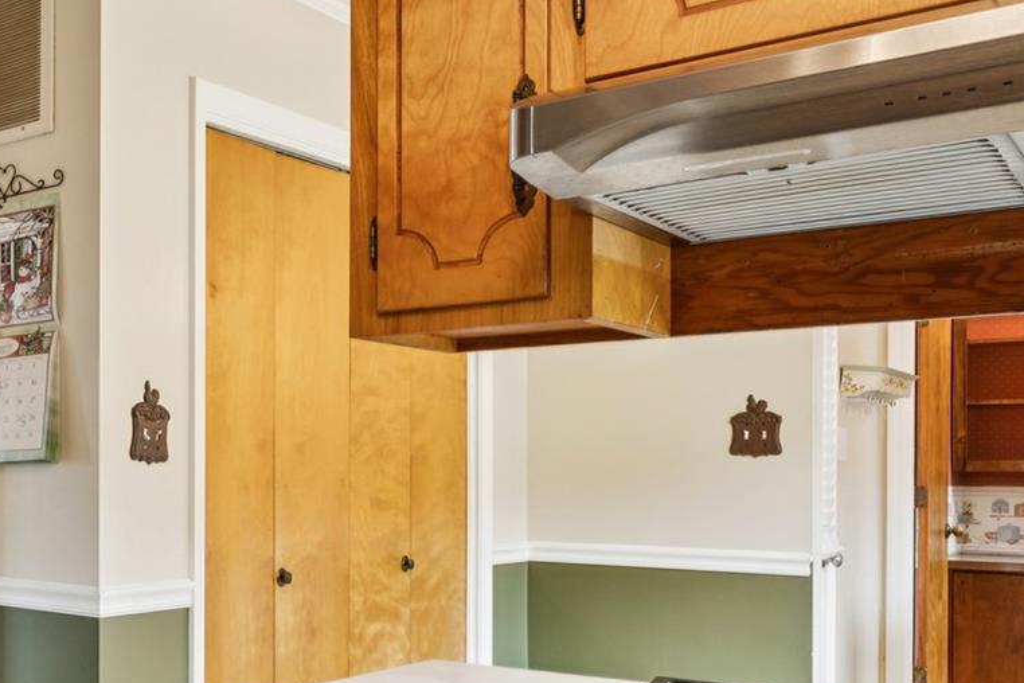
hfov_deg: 37.8
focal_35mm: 44
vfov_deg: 30.2
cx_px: -83
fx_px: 1246
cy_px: 498
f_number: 11
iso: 100
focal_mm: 16.3
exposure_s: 2
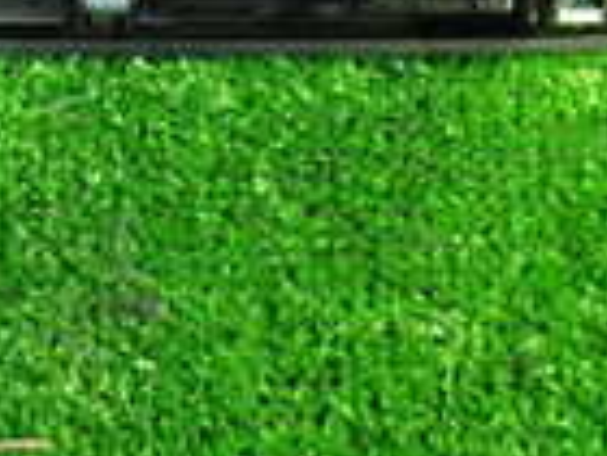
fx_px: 2262
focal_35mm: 129
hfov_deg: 15.0
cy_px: -369
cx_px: 4
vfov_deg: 10.8
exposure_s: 1/20
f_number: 2.3
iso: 800
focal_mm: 5.4
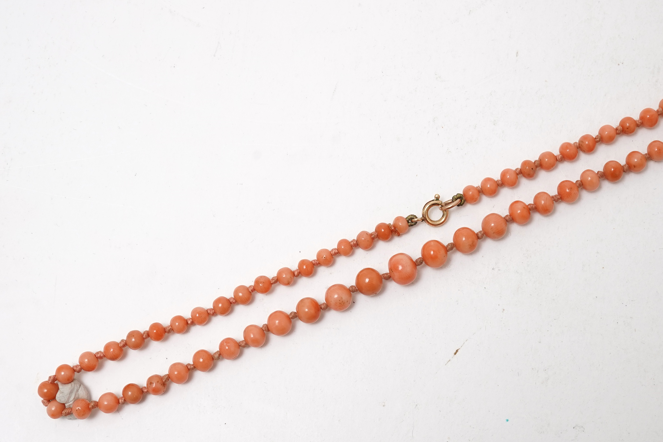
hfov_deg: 34.3
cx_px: 405
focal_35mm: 58
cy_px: 256
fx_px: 1068
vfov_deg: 23.4
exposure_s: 1/125
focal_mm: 30
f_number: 20
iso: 400
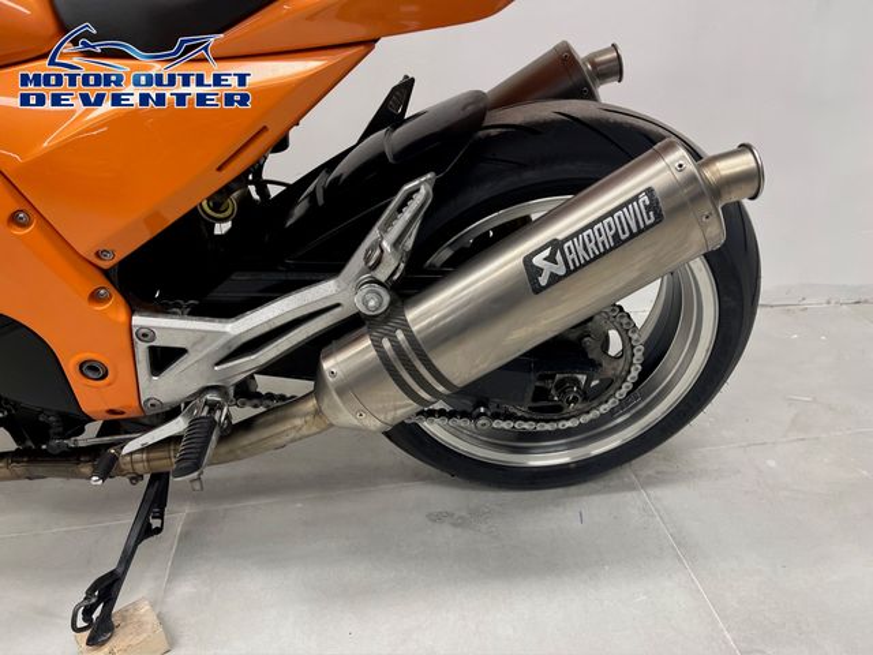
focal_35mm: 26
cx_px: 436
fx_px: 656
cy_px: 328
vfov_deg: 53.1
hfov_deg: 67.3
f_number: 1.6
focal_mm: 5.1
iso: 100
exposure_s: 1/100
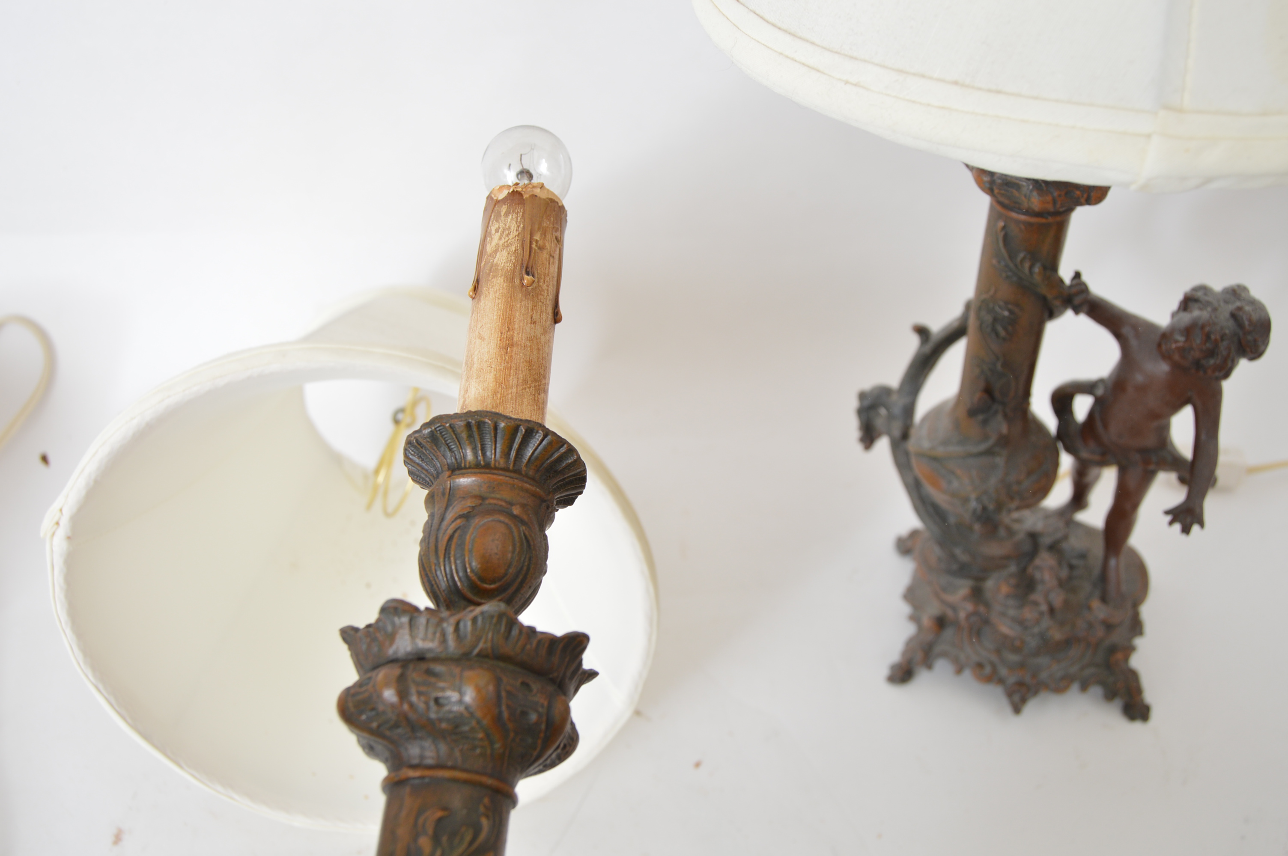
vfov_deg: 38.3
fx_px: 1233
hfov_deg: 55.1
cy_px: 428
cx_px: 644
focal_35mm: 34
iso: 200
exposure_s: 1/125
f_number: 5
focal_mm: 23
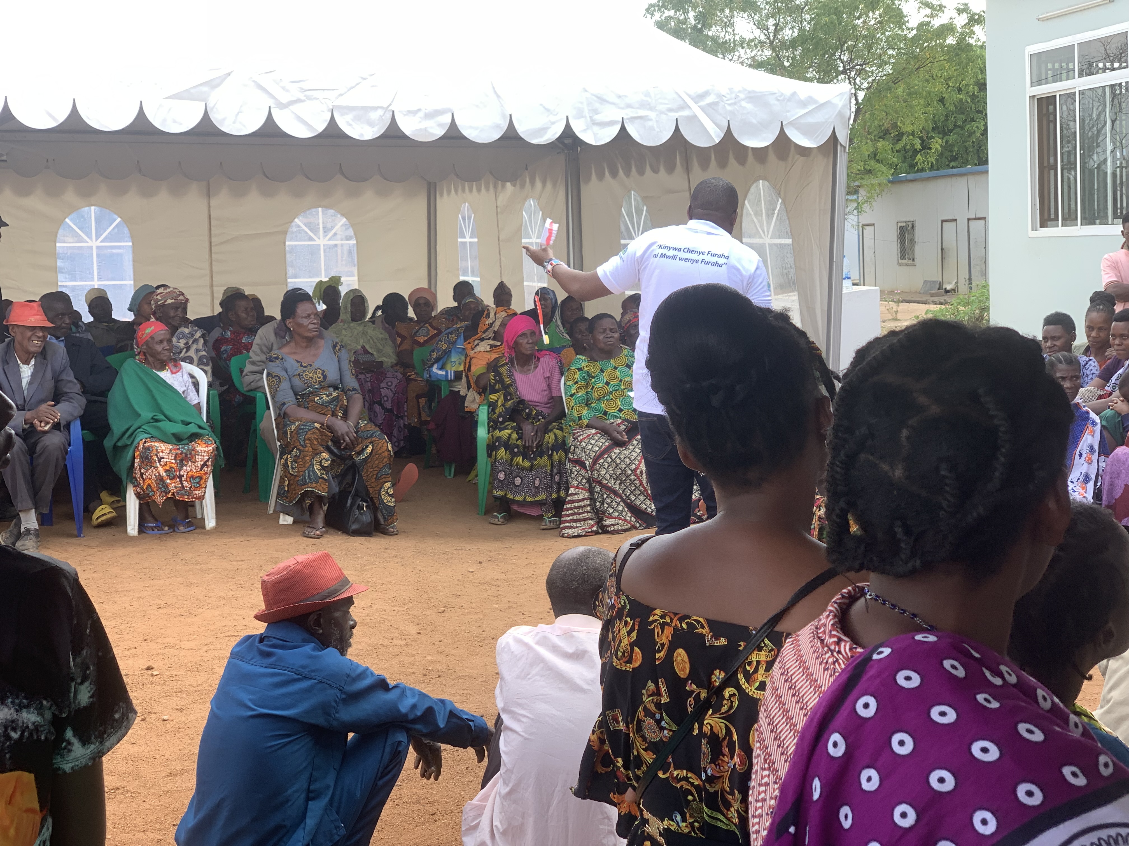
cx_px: 564
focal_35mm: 52
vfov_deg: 28.0
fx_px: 1696
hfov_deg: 36.8
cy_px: 423
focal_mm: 6
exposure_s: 1/199
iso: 16
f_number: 2.4
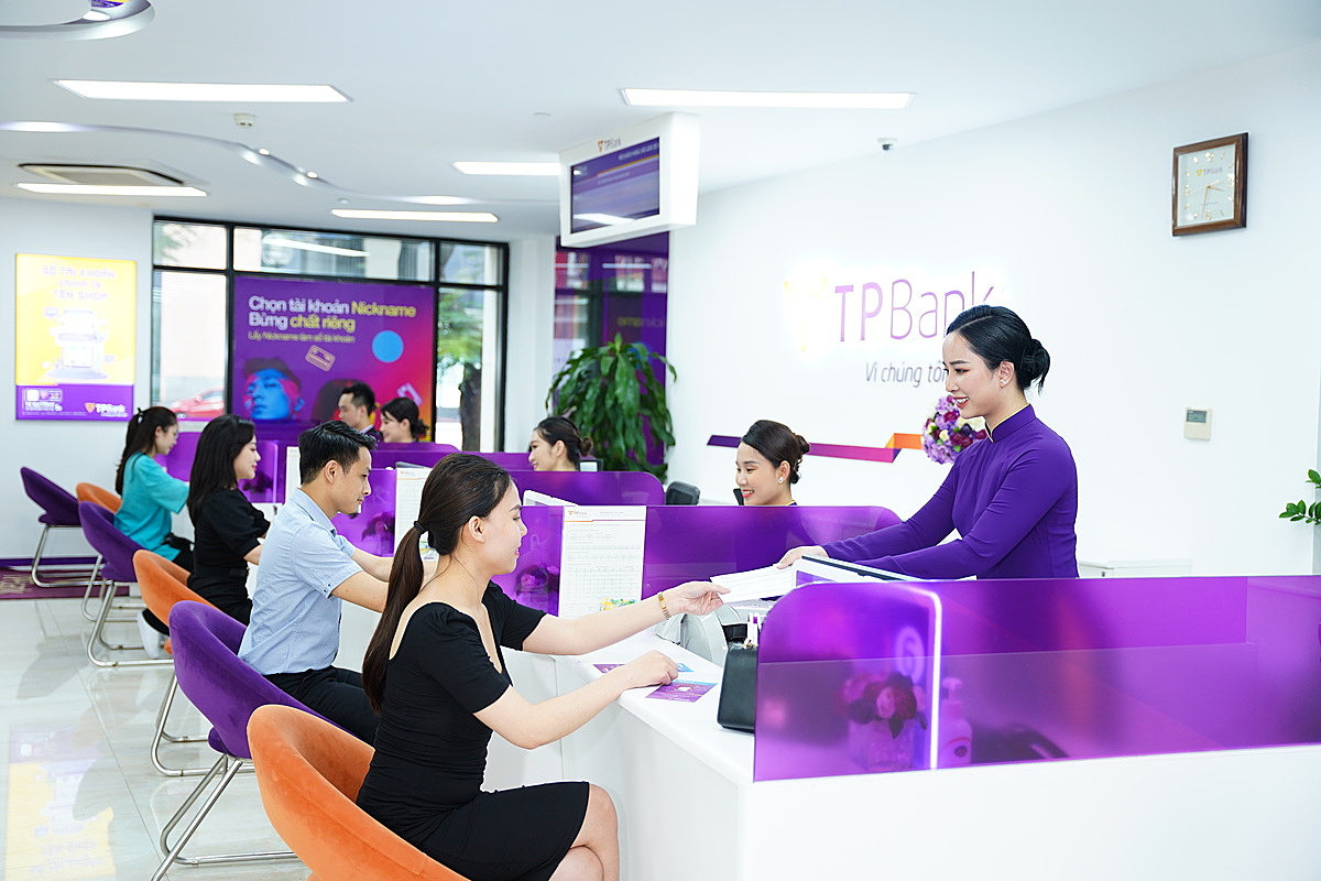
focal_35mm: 39
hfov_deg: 49.1
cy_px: 440
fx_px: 1446
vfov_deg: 33.9
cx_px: 660
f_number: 2.8
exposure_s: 1/100
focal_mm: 39.4
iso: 500
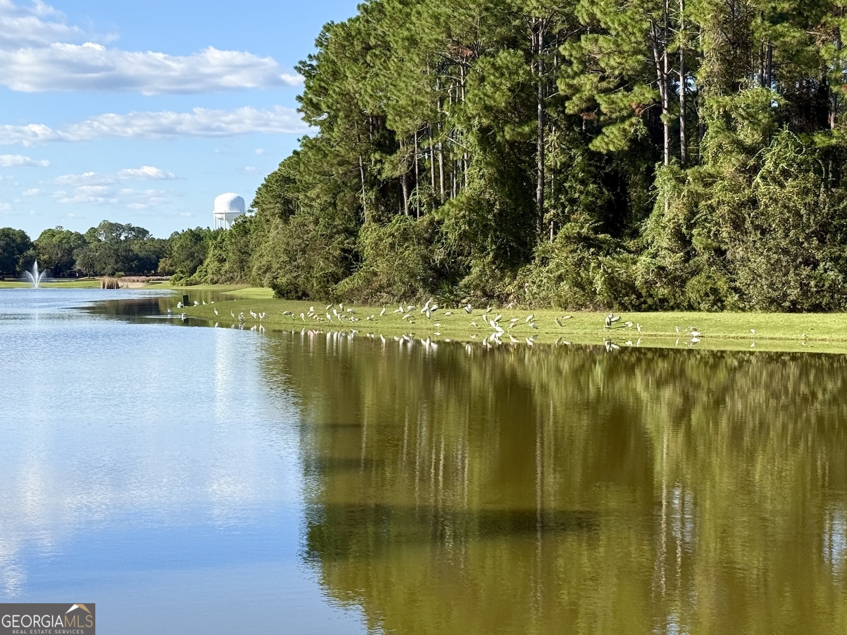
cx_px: 424
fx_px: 1174
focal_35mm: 48
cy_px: 318
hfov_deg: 39.7
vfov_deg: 30.3
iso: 64
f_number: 1.78
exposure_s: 1/2976
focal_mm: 6.76
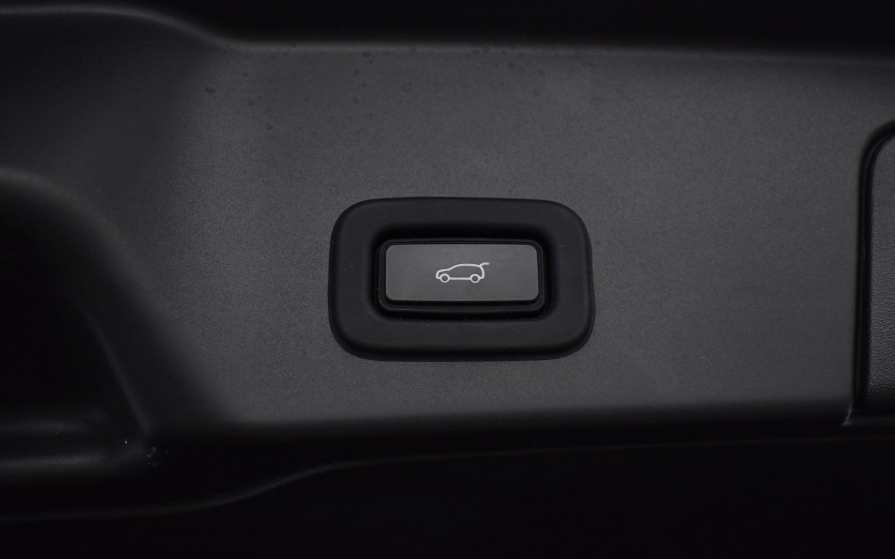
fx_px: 1098
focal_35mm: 45
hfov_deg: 44.4
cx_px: 444
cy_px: 265
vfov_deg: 28.6
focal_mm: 28
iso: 400
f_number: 4.2
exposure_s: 1/50
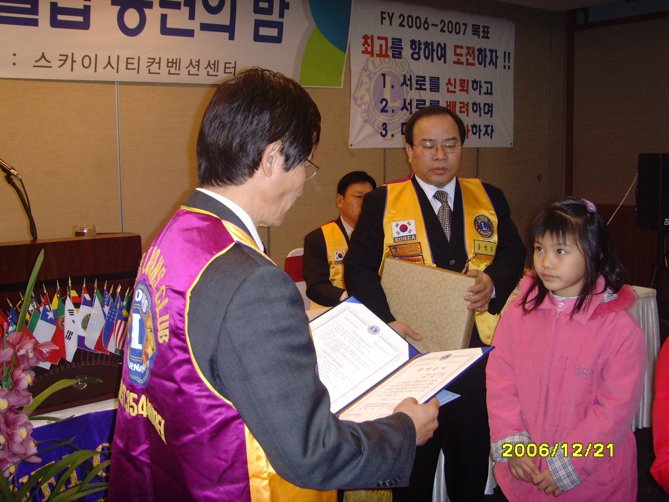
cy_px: 251
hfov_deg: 47.9
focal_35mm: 39
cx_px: 334
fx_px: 754
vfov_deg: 36.8
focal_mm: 6.6
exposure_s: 1/45
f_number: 3.5
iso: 200
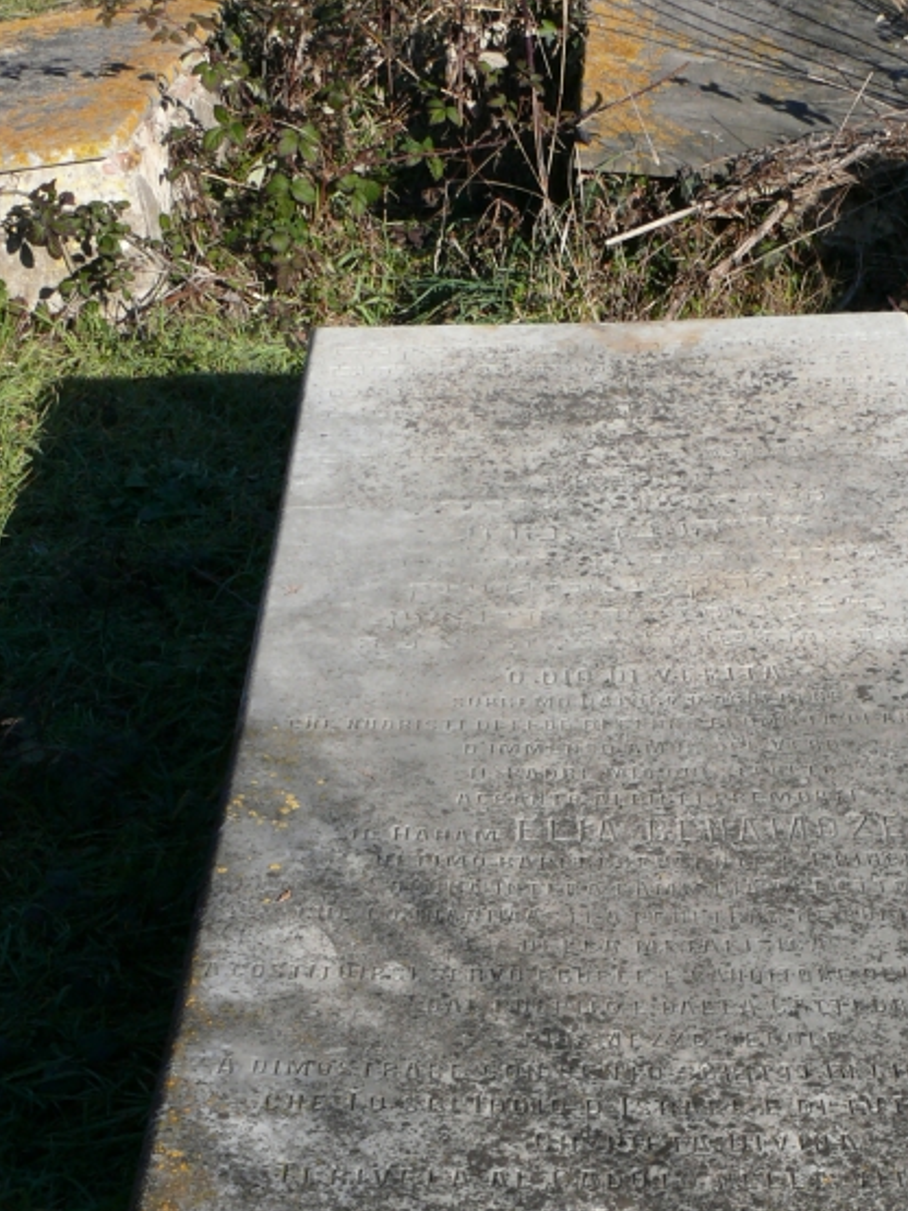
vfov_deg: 26.8
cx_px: 683
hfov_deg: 20.3
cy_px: 873
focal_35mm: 72
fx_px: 2519
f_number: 5.6
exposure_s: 1/320
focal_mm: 8.3
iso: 100
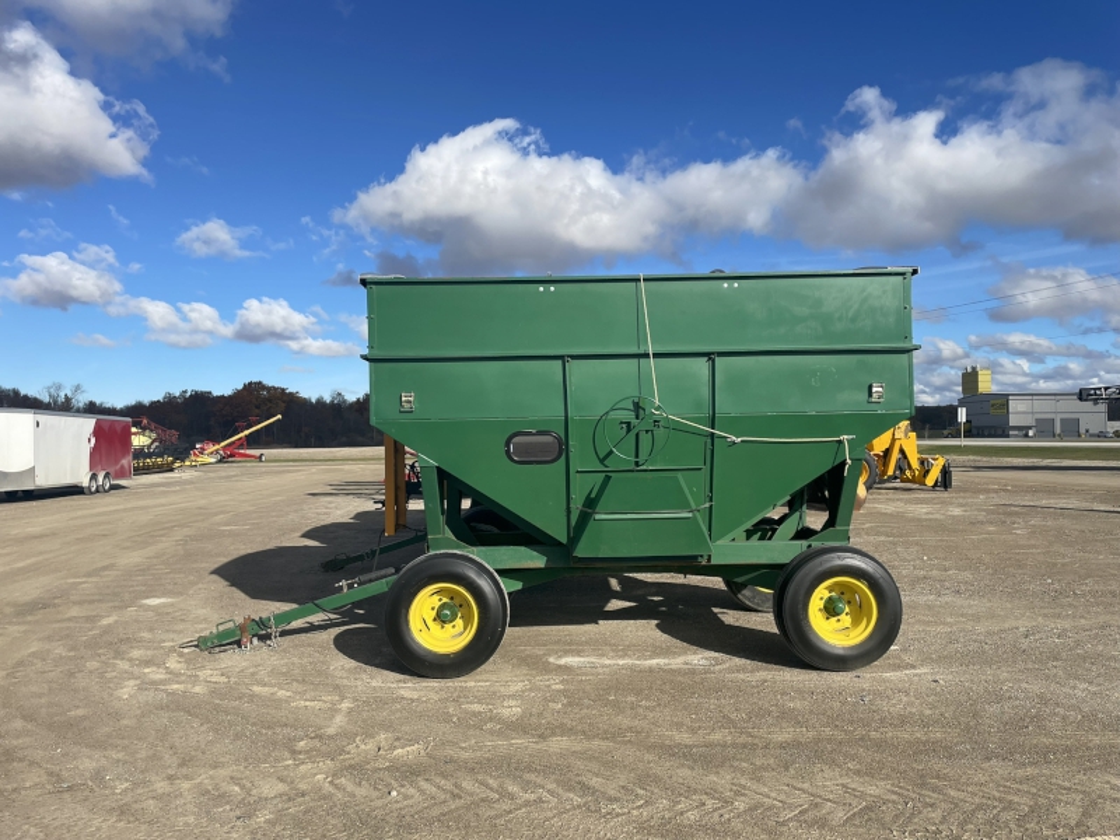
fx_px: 841
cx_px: 560
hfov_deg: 67.3
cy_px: 420
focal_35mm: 26
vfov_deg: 53.1
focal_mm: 4.2
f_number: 1.6
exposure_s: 1/4651
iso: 32
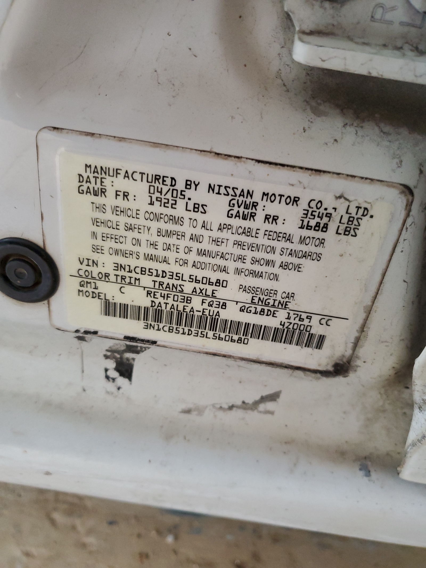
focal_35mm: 26
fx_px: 427
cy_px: 284
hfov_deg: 53.1
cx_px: 213
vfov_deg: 67.3
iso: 272
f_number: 1.5
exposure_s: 1/60.2
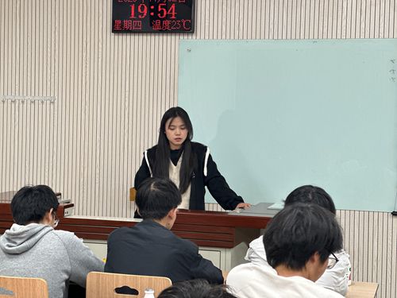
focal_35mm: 77
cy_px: 149
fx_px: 883
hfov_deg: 25.3
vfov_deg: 19.1
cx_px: 198
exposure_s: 1/33
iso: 200
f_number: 2.8
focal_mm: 9
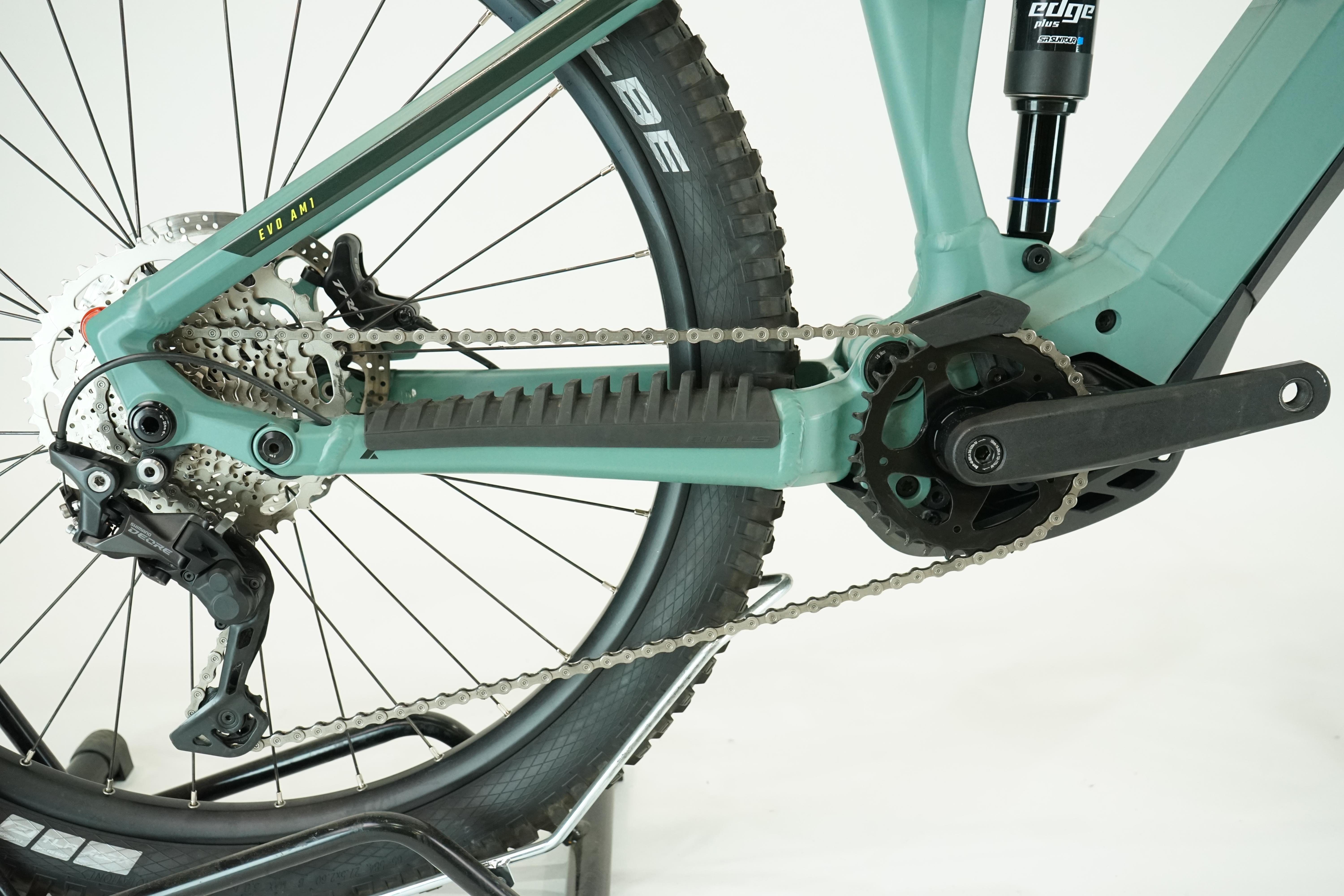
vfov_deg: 38.9
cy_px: 448
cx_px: 672
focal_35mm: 34
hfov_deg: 55.8
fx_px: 1269
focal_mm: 34
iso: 2500
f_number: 6.3
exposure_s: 1/200
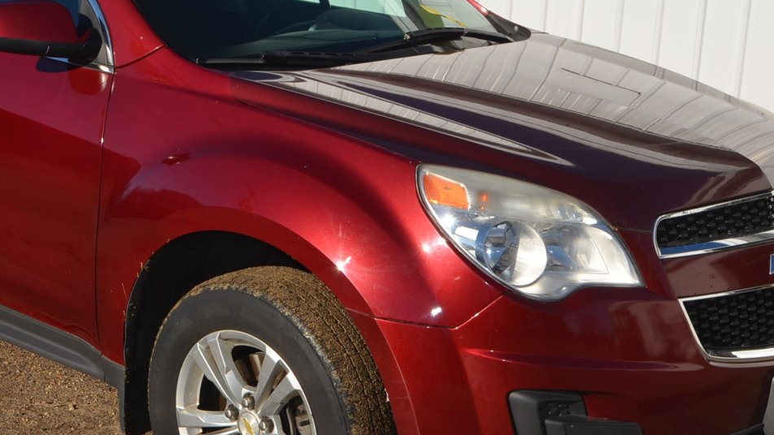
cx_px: 216
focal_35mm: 62
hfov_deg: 33.3
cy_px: 169
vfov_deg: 19.4
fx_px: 1272
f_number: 11
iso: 100
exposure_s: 1/200
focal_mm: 22
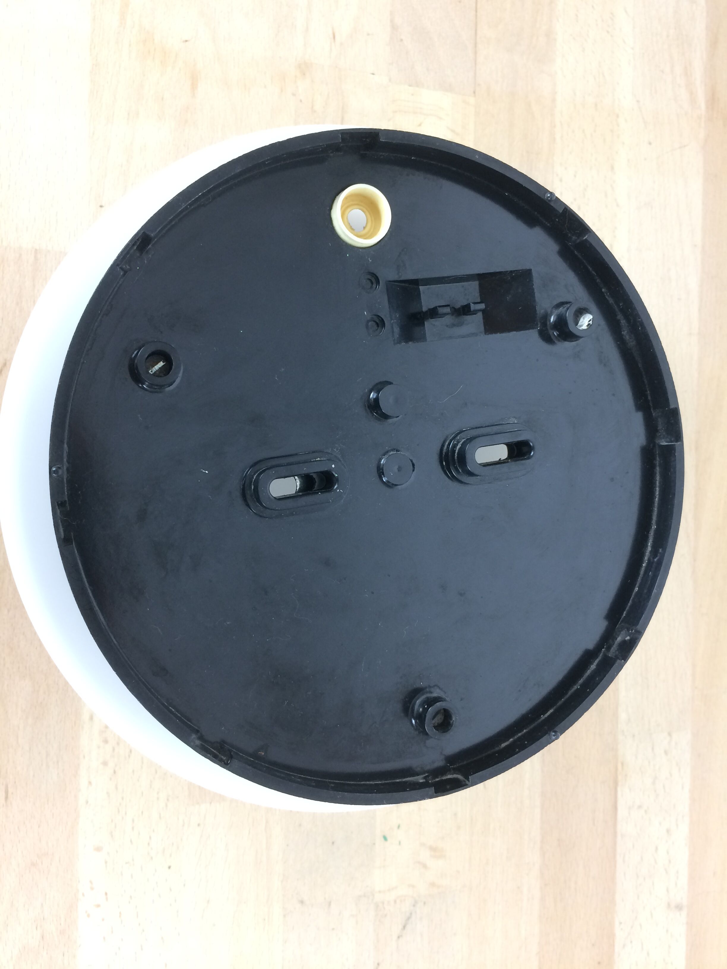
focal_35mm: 29
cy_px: 484
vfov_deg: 61.7
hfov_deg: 48.2
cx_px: 364
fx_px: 812
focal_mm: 4.15
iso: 100
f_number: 2.2
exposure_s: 1/33
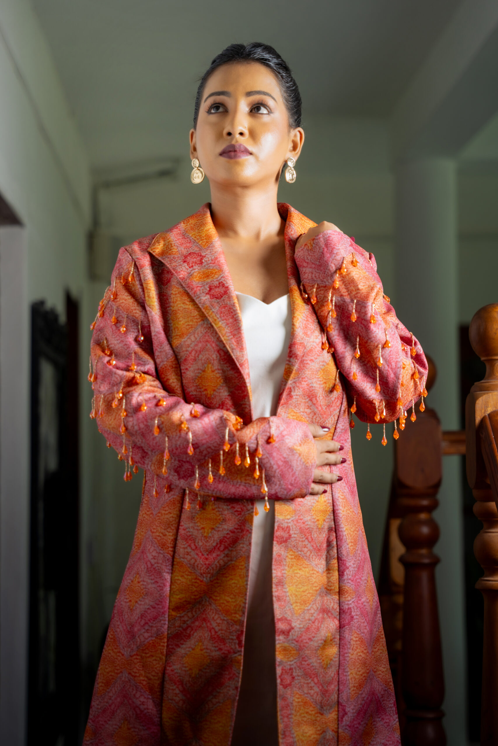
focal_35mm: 68
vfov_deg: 29.8
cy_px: 373
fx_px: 1402
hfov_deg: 20.1
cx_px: 249
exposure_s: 1/200
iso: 100
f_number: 2.8
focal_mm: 67.6
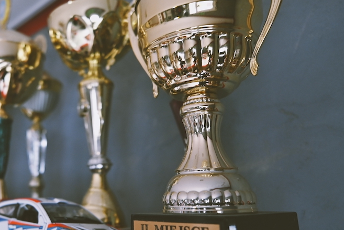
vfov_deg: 35.0
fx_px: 363
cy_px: 141
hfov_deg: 48.0
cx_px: 71
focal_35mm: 38
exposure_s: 1/40
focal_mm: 13
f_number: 1.4
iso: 110
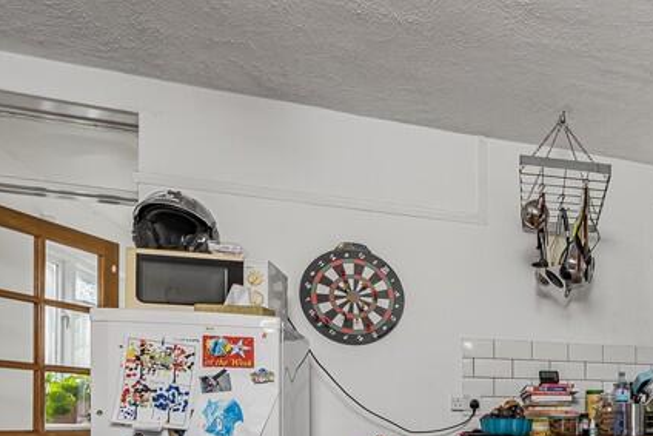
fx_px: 526
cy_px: 440
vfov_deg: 39.5
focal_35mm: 29
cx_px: 613
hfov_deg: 53.7
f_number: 9
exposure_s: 1/10
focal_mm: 12
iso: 320
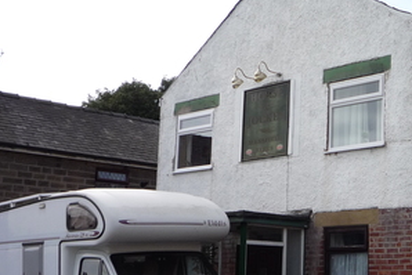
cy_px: 167
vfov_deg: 20.3
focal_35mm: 67
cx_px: 384
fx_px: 767
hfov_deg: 28.7
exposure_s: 1/400
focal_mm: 5.2
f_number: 5
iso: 100
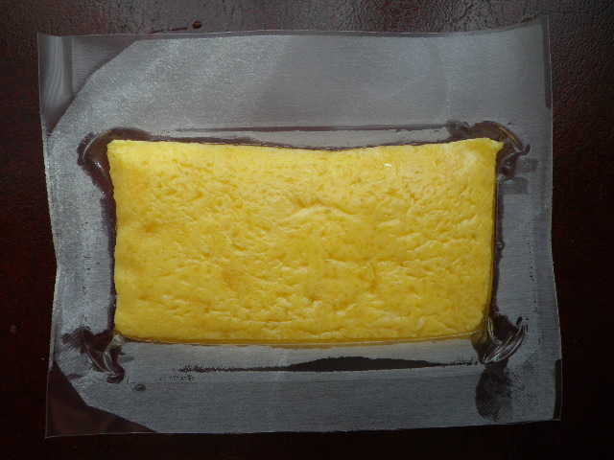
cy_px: 230
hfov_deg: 63.4
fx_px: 497
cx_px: 307
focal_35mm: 28
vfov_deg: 49.7
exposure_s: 1/125
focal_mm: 4.9
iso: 64
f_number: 2.6
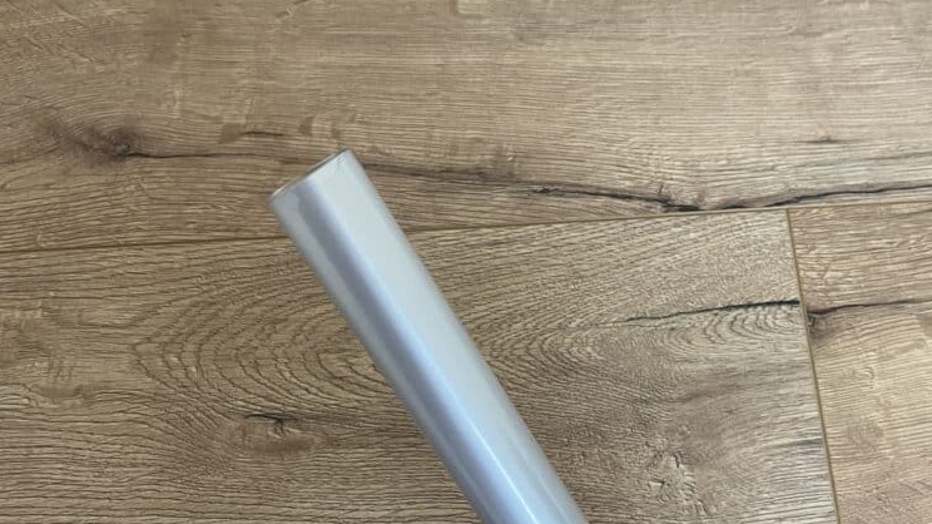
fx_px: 964
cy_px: 335
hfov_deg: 51.6
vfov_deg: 30.3
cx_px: 476
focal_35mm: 39
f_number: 1.6
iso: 250
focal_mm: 5.1
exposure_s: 1/60
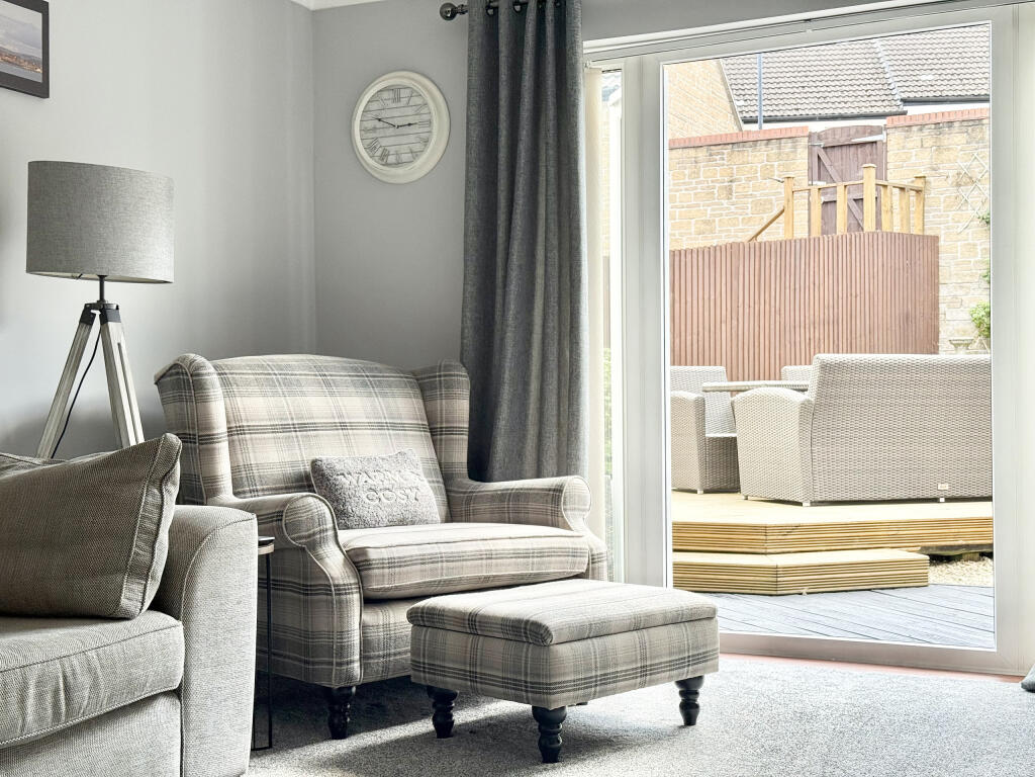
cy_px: 388
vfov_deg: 30.3
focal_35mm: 48
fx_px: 1435
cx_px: 518
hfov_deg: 39.7
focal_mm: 6.76
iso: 64
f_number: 1.78
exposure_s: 1/284
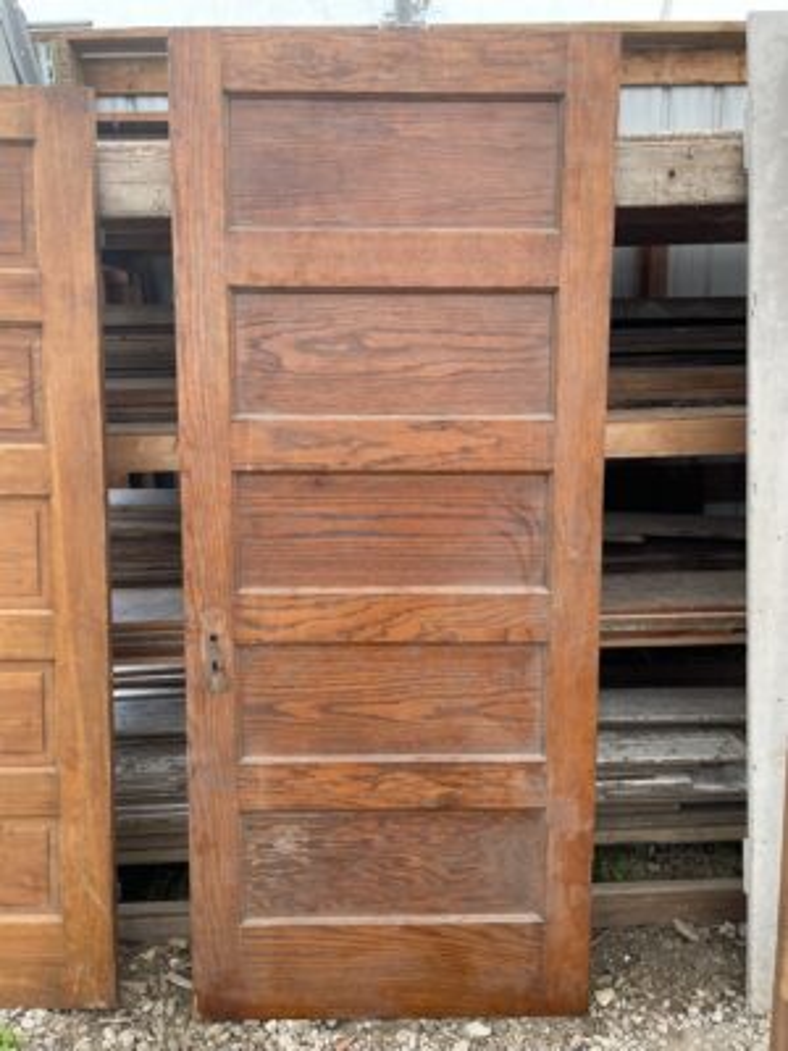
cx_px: 394
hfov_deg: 53.1
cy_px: 526
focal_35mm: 26
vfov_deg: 67.3
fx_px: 789
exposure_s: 1/121
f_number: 1.6
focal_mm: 4.2
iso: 80
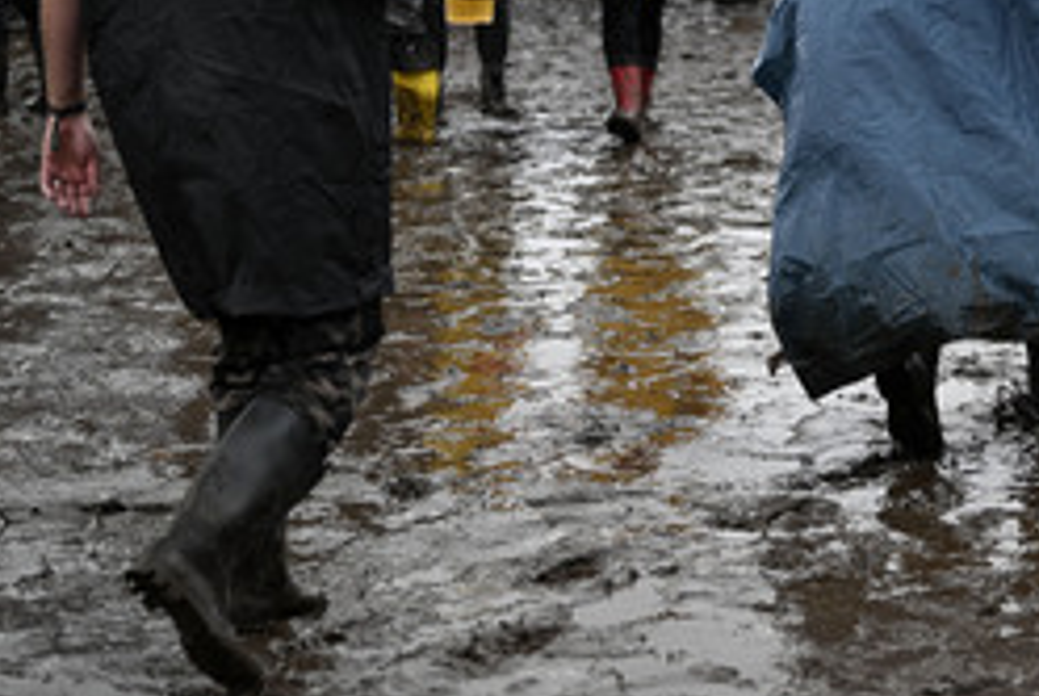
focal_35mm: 127
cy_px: 109
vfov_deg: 10.8
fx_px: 3670
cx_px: 832
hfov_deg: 16.0
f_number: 2.8
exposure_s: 1/320
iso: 125
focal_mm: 70
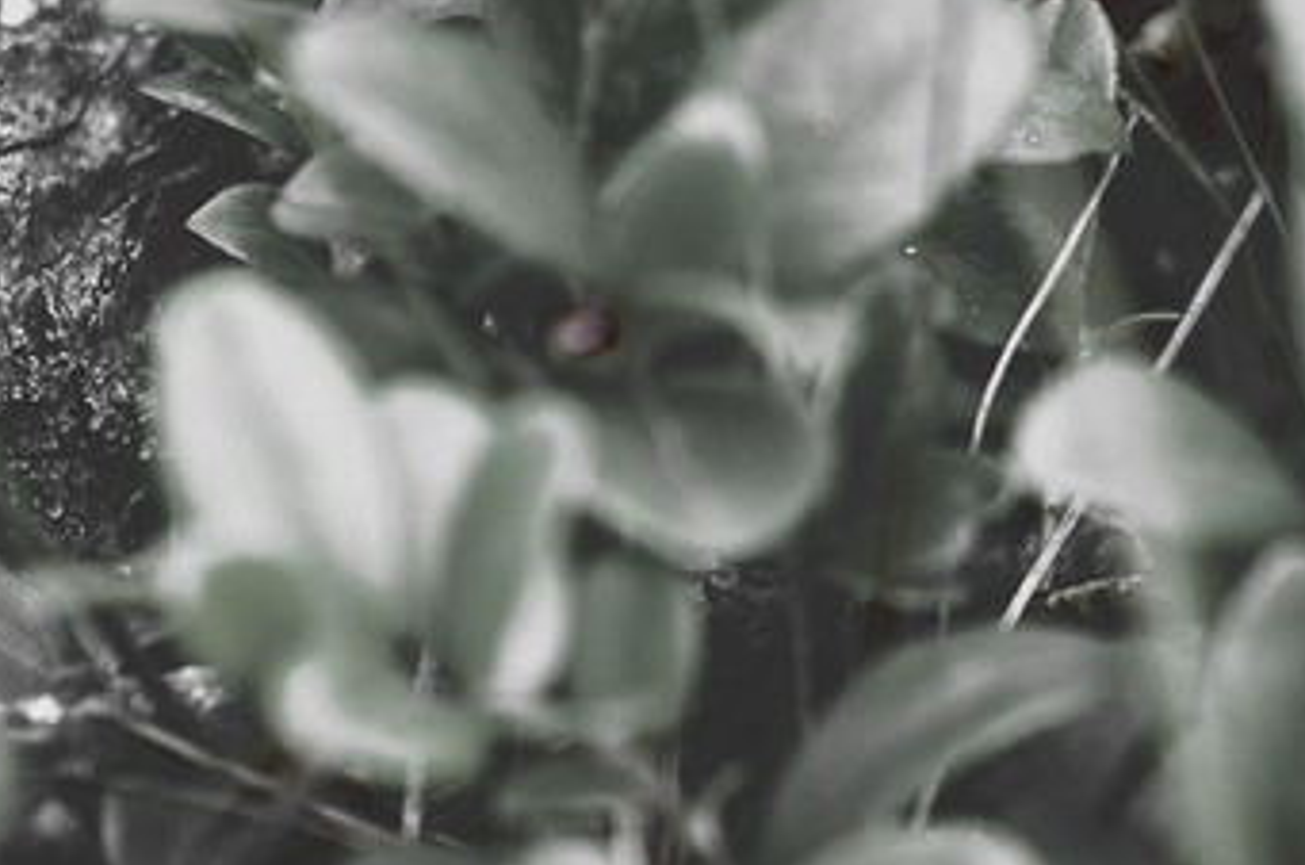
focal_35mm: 308
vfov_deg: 4.4
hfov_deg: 6.7
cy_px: 201
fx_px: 11144
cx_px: 1493
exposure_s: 1/200
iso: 100
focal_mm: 50
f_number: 2.8
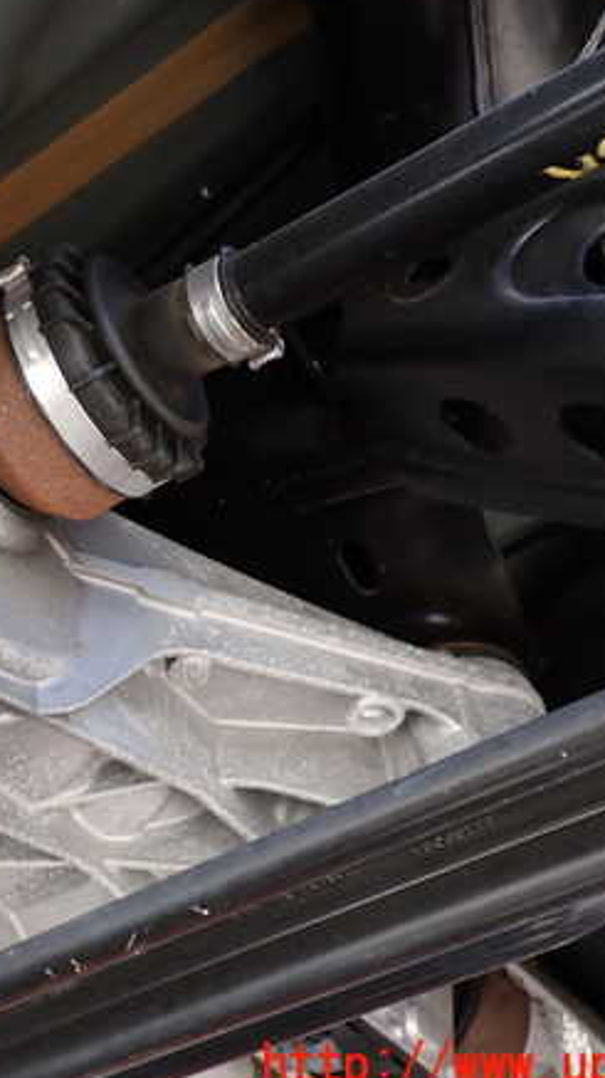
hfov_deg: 25.8
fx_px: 1284
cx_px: 79
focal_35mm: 45
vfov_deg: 45.5
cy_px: 541
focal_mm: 5.4
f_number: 2.3
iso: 100
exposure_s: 1/60
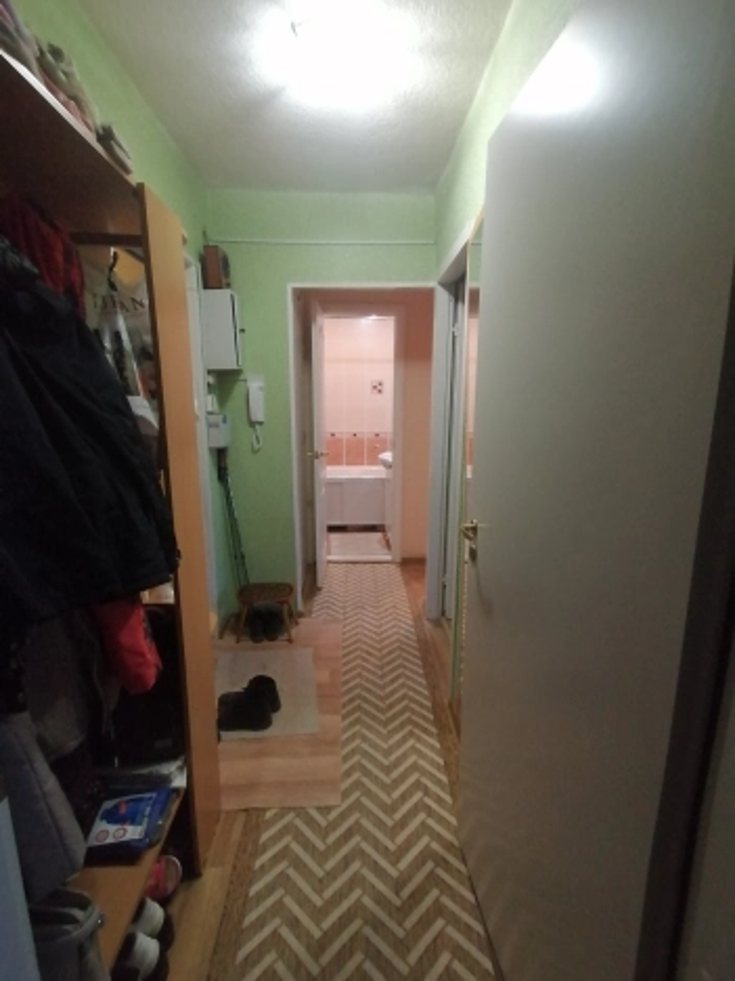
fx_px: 481
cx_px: 368
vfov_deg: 91.0
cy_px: 490
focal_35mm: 17
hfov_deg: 74.7
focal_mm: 1.78
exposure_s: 1/33.3
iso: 400
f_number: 2.4
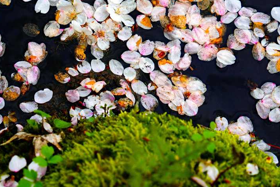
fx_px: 1704
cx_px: 134
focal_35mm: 219
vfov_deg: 6.3
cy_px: 84
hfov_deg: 9.4
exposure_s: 1/200
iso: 160
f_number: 6.3
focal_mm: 130
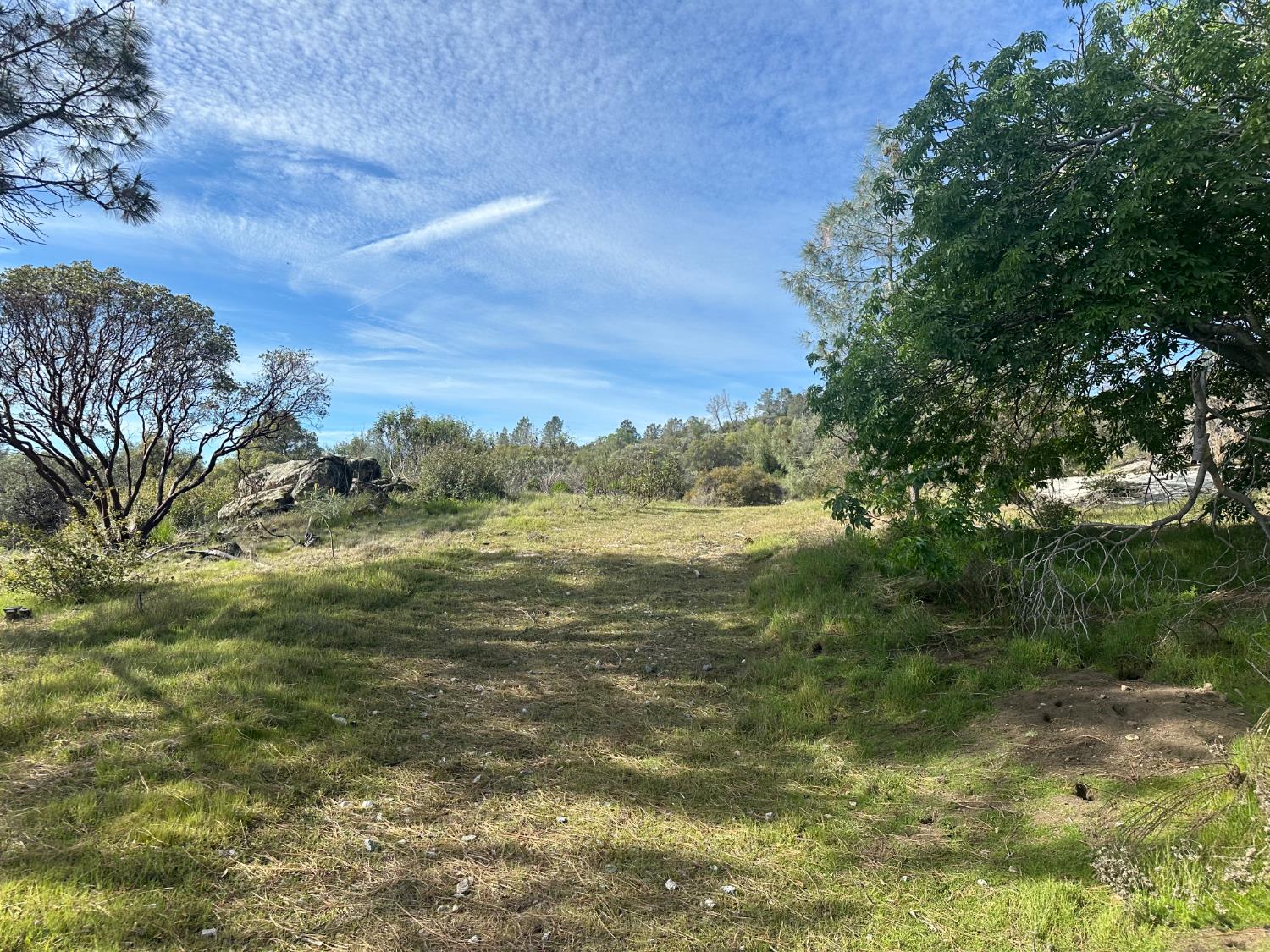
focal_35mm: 24
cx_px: 635
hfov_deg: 71.6
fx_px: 881
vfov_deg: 56.8
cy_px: 476
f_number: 1.78
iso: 80
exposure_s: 1/3717
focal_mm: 6.86
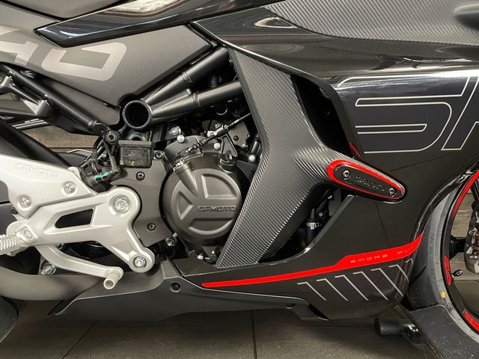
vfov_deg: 53.1
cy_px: 180
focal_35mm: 26
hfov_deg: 67.3
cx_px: 240
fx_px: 360
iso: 500
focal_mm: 4.2
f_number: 1.6
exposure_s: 1/25
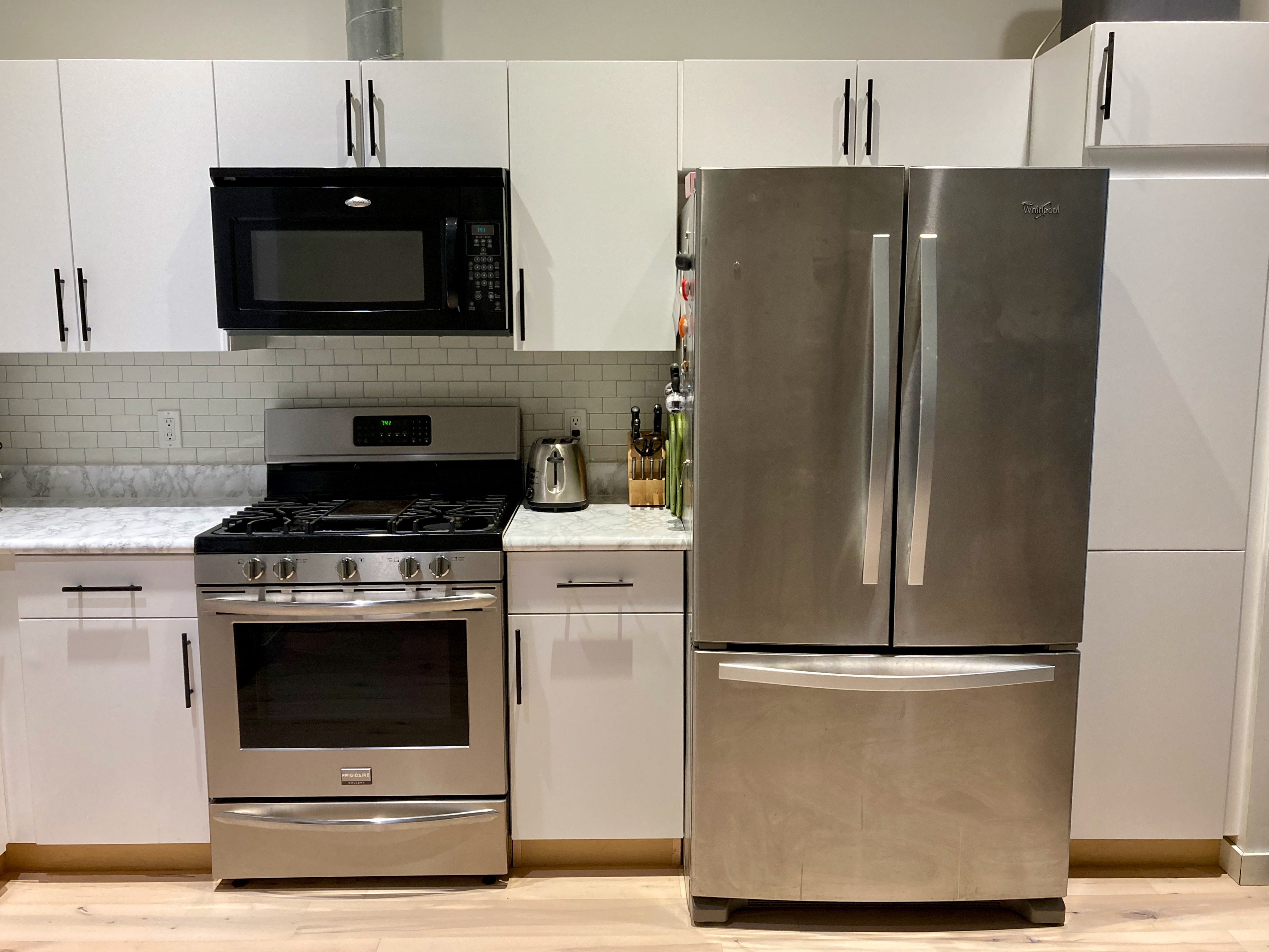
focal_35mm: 28
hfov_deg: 63.5
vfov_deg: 49.7
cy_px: 476
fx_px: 1026
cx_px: 634
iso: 125
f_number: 1.8
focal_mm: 3.99
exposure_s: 1/60
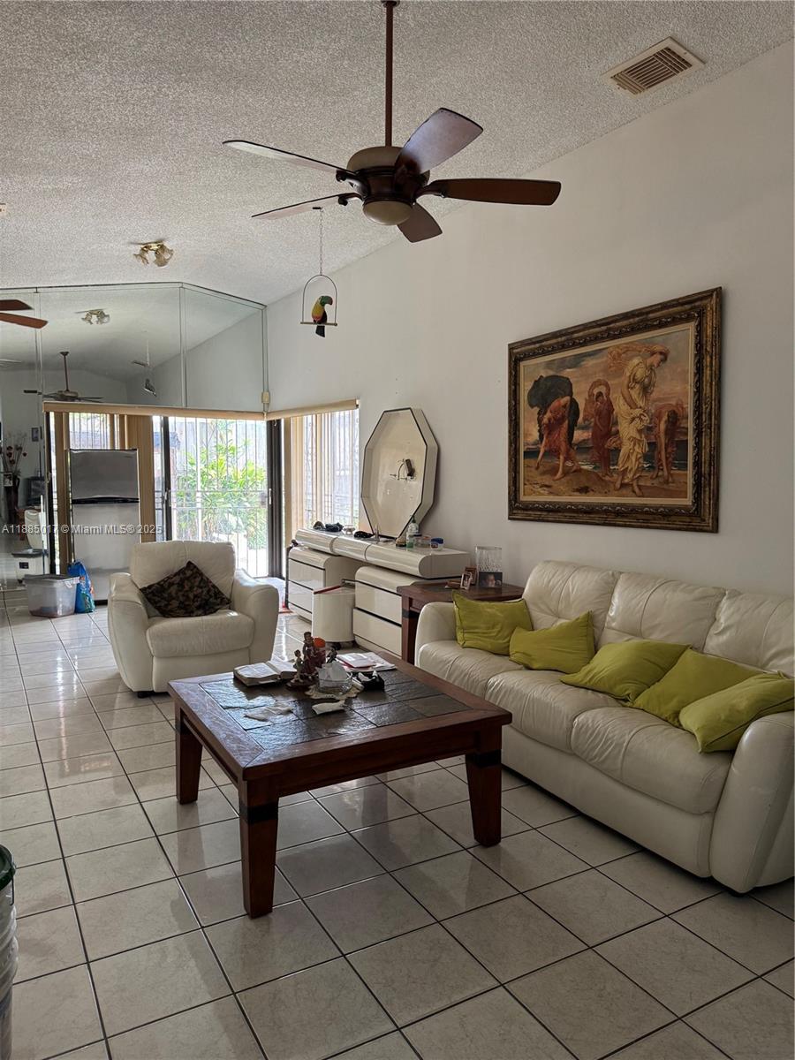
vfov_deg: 71.6
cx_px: 398
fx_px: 735
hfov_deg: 56.8
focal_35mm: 24
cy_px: 530
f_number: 1.78
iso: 250
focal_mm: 6.76
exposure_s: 1/60
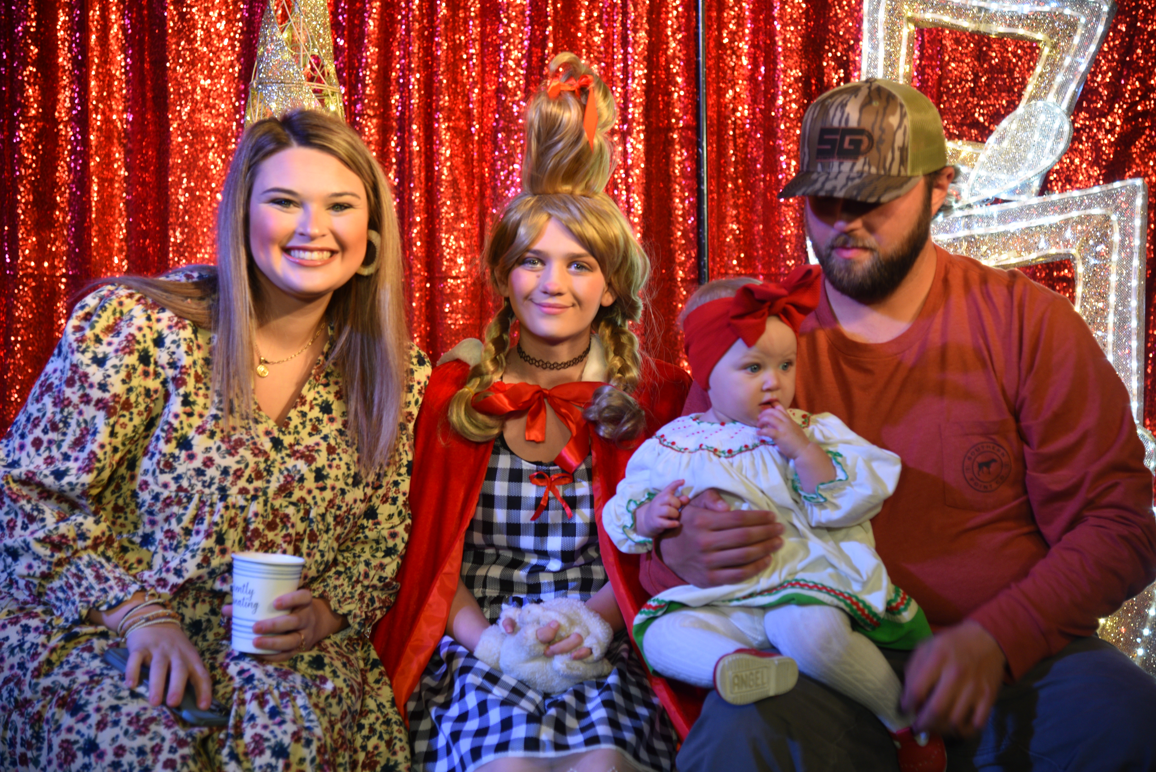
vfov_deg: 17.5
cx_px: 578
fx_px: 2505
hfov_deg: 26.0
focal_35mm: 78
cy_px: 386
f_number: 4
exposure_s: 1/60
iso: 640
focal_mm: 78
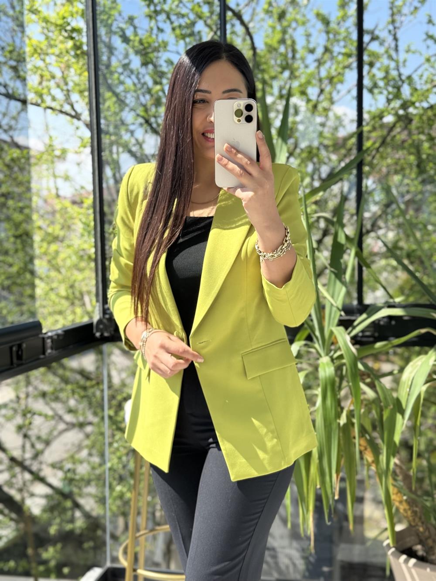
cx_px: 218
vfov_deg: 39.7
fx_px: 806
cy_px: 290
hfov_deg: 30.3
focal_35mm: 48
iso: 80
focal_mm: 6.76
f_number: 1.78
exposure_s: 1/975
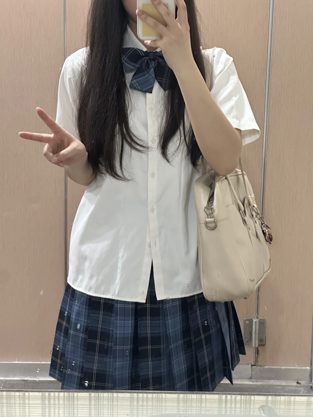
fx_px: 928
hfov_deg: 19.1
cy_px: 208
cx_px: 156
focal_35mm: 77
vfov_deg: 25.3
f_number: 2.8
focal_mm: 9
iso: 500
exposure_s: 1/34
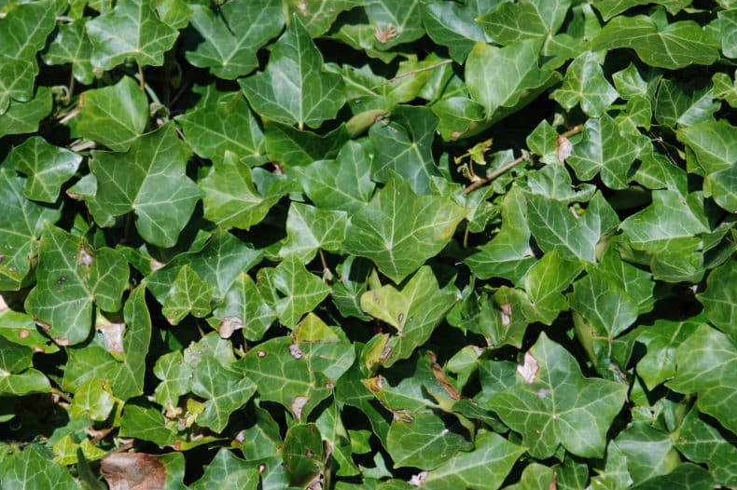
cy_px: 245
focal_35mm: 160
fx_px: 3264
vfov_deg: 8.6
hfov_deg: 12.9
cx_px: 366
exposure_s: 1/320
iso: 100
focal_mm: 105
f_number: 5.6
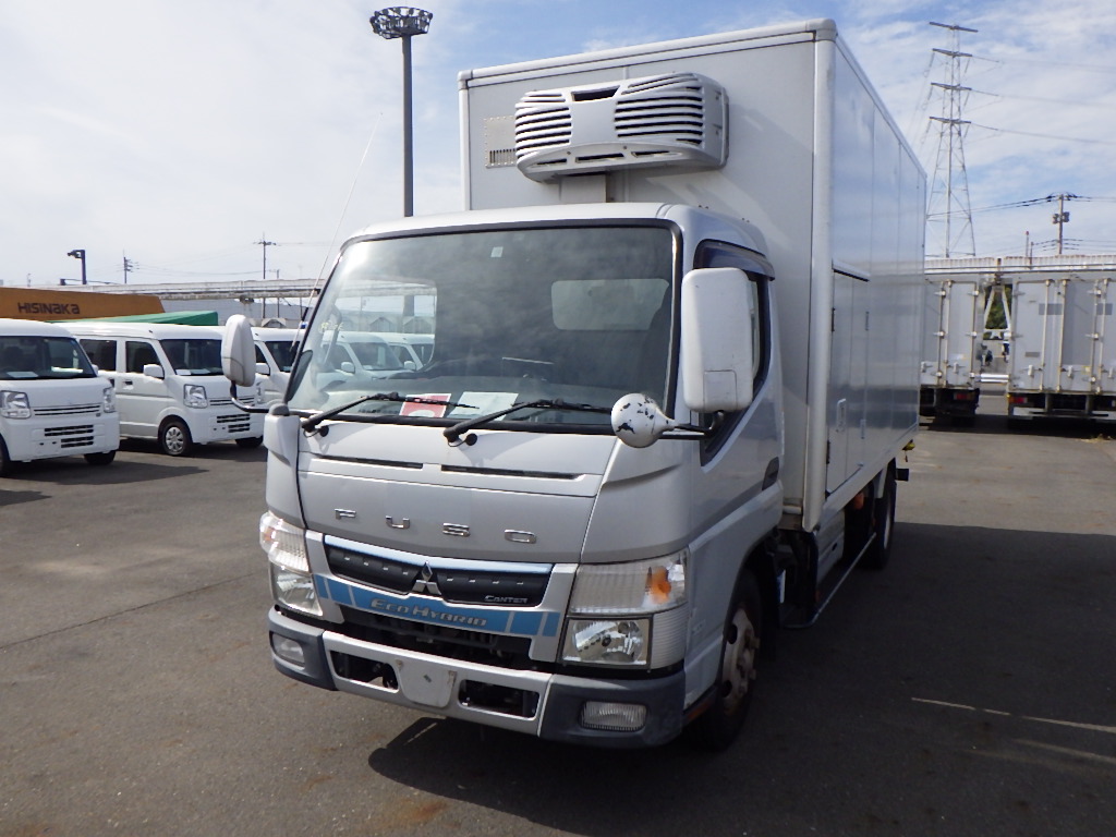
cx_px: 558
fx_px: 903
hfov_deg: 63.4
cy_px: 418
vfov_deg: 49.7
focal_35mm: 28
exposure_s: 1/2000
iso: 250
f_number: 4.2
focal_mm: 5
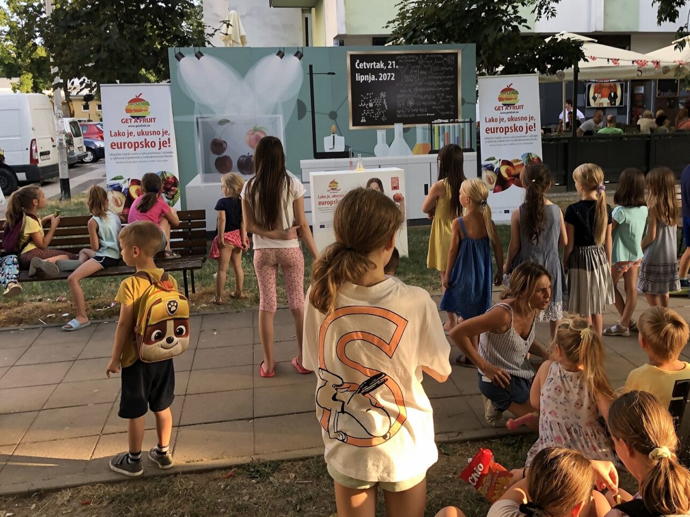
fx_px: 698
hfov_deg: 52.5
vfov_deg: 40.6
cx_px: 383
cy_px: 214
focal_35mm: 35
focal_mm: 4
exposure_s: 1/120
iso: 32
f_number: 1.8
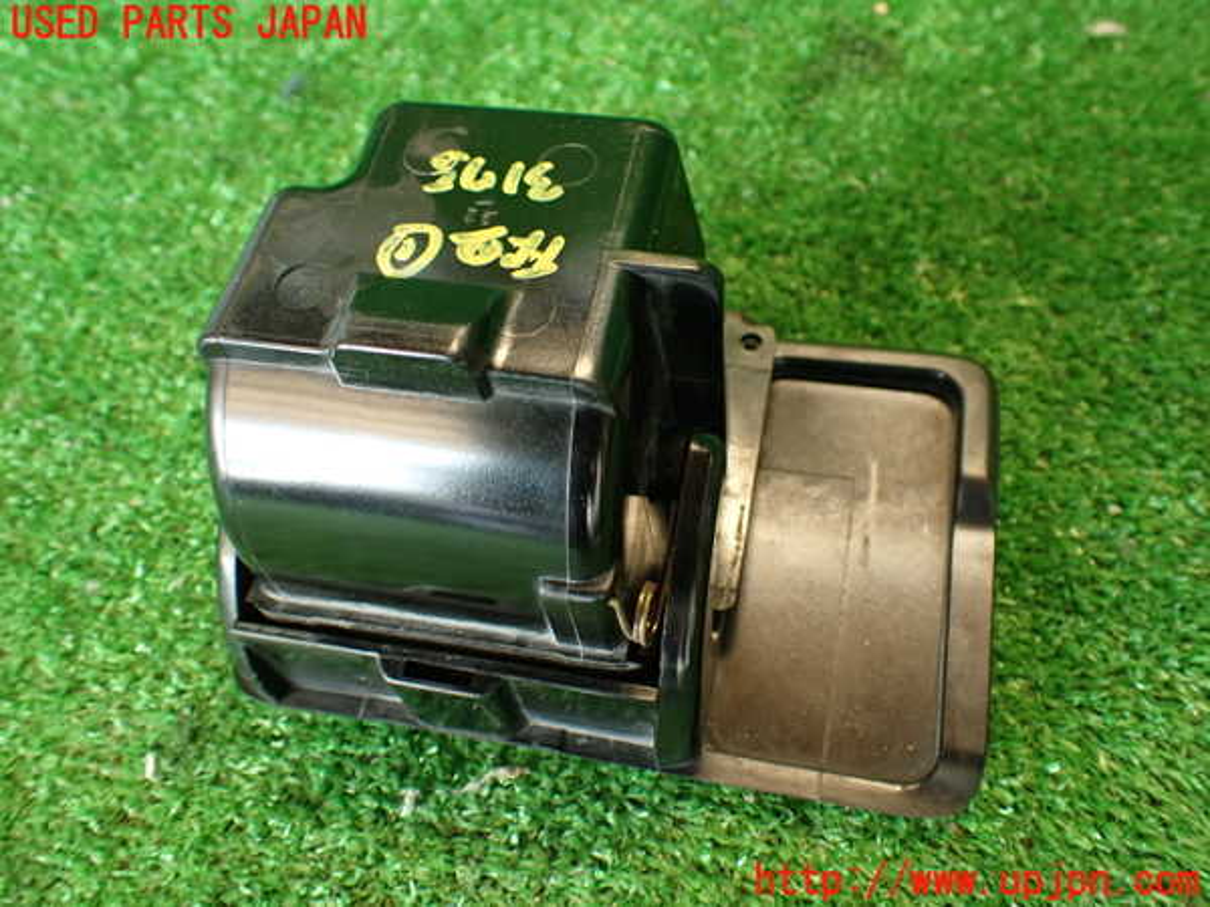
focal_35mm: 30
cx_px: 605
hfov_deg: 60.0
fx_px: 1049
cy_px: 454
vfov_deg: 46.8
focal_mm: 5.4
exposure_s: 1/30
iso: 200
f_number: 2.3
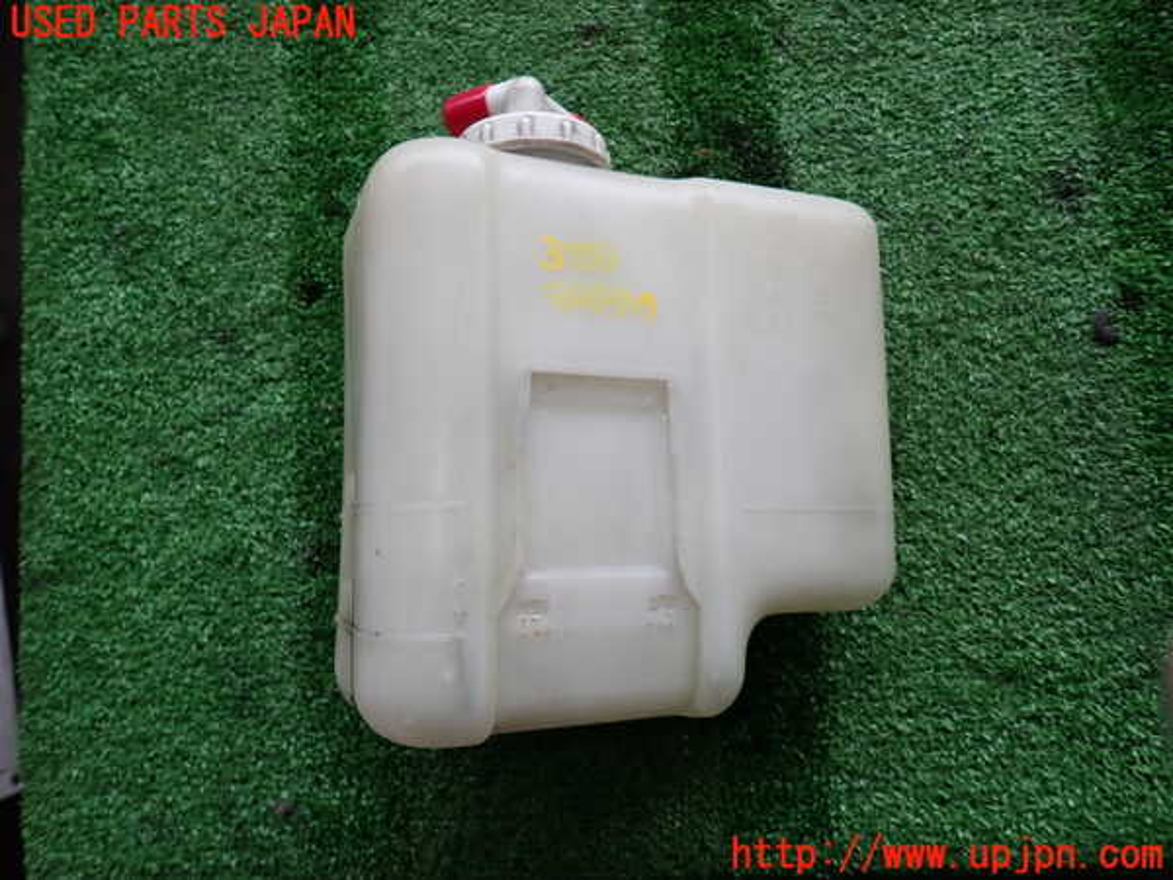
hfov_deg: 69.4
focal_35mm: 25
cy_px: 440
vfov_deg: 54.9
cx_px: 586
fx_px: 847
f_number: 2
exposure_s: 1/125
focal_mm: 4.5
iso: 100
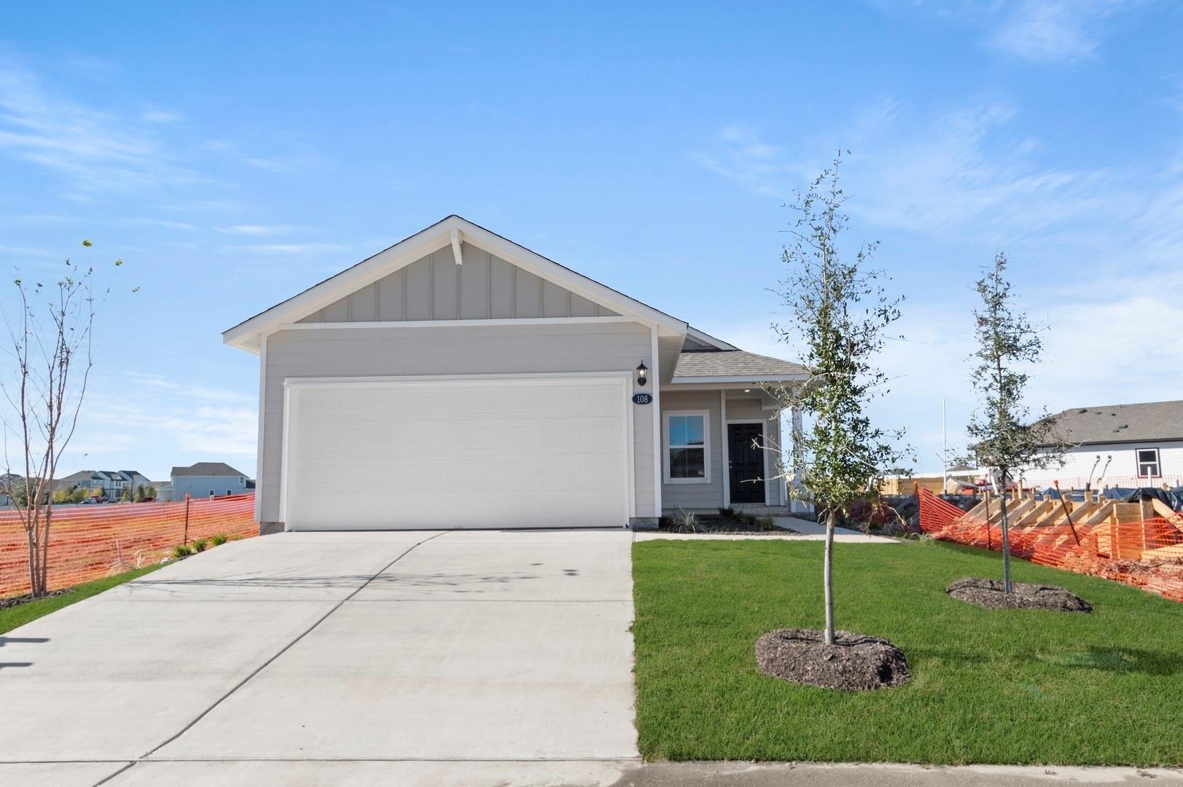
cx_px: 592
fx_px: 690
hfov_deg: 81.2
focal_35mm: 21
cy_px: 394
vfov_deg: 59.4
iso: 400
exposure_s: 1/800
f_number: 8
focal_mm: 14
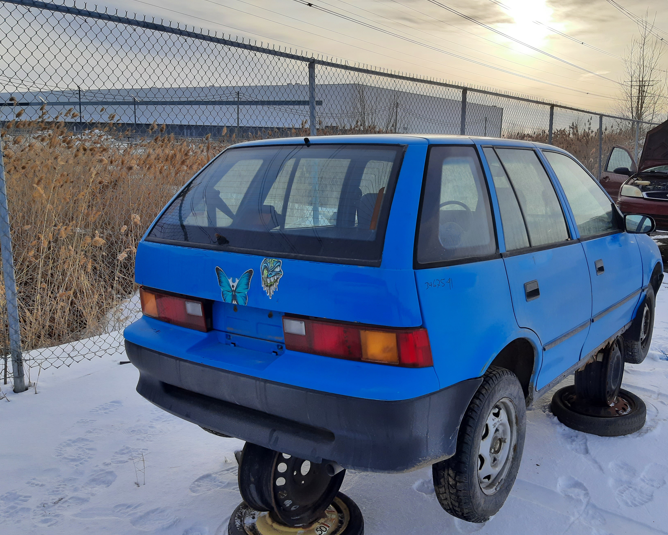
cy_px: 263
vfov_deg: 47.1
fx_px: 613
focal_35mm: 31
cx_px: 383
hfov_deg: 56.9
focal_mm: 3.92
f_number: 1.7
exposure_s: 1/1092
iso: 40
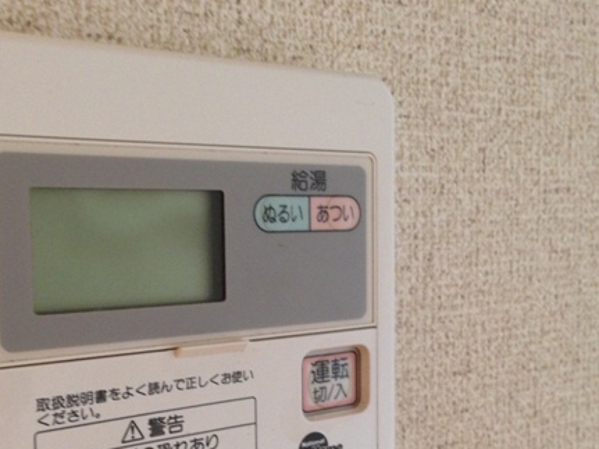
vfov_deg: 29.5
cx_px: 289
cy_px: 286
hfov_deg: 38.9
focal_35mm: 49
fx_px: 848
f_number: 2.4
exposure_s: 1/20
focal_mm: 4.12
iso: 250
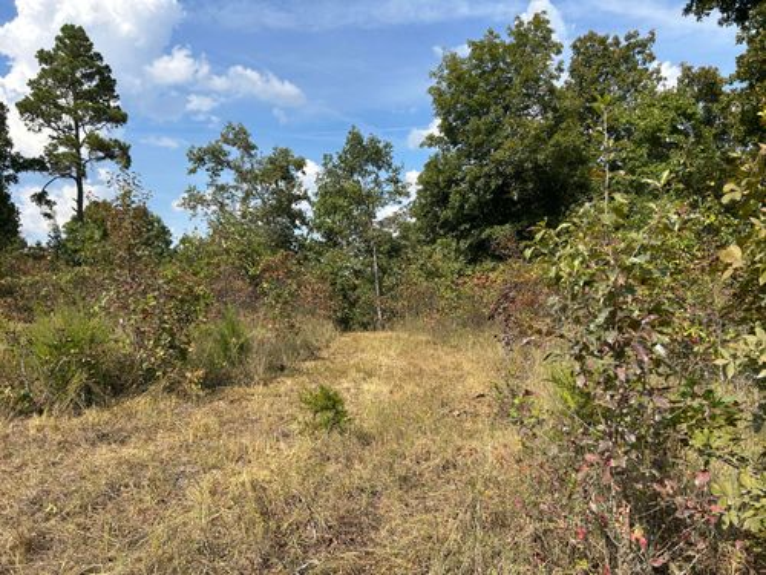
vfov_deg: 53.1
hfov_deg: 67.3
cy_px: 288
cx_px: 383
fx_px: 575
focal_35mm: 26
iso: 50
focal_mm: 5.7
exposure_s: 1/3460
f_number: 1.5
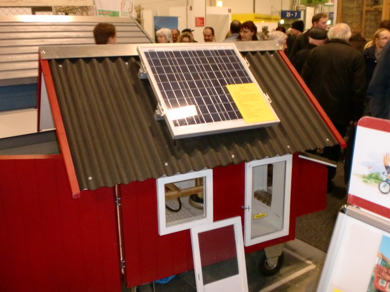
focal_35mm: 35
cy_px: 146
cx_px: 195
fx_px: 394
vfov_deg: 40.7
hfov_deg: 52.6
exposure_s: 1/25
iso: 400
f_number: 3.1
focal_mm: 6.3
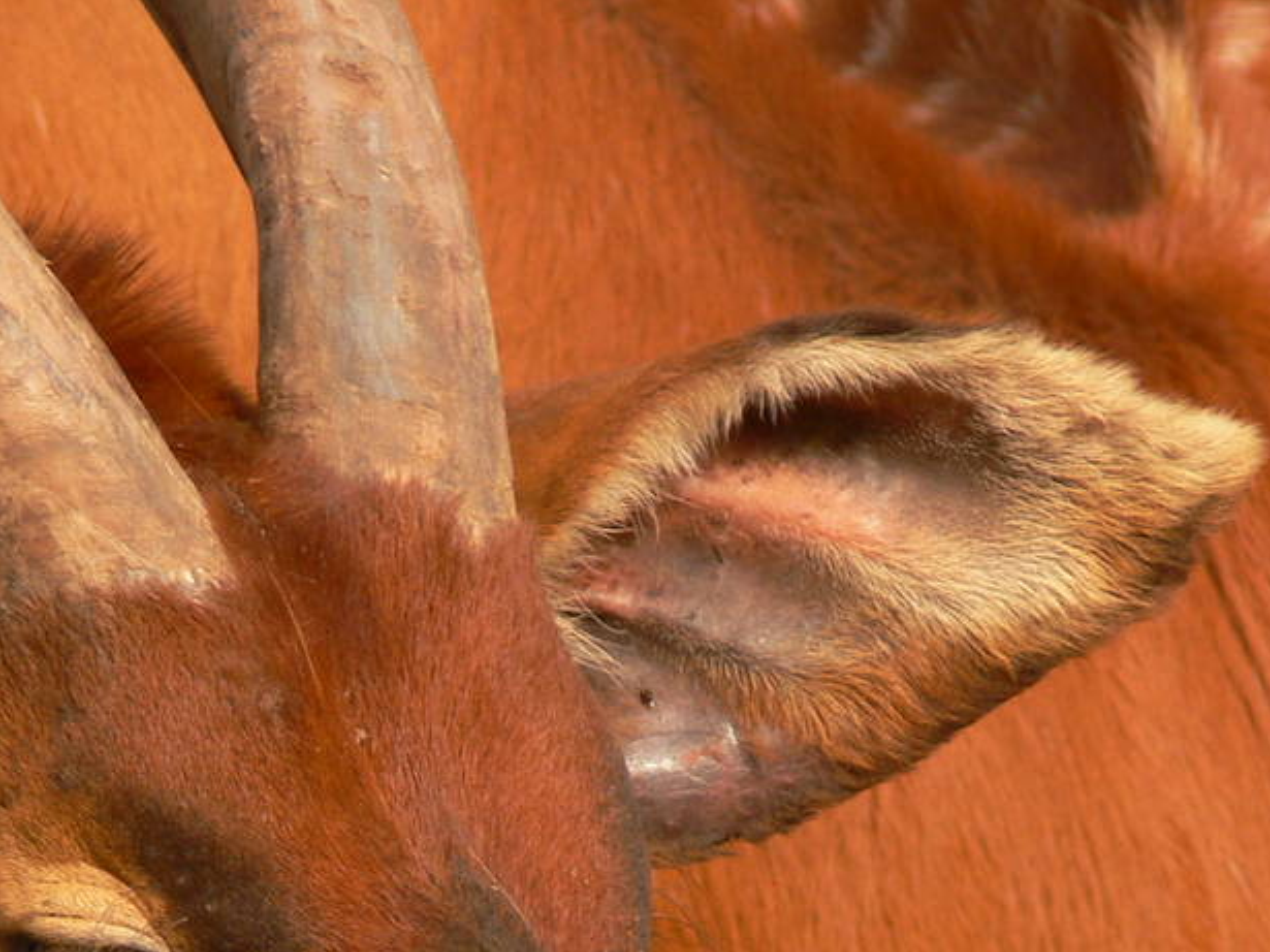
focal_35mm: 1093
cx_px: 227
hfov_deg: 1.8
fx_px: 40092
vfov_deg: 1.4
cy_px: 1218
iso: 80
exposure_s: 1/200
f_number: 5.6
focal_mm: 88.8
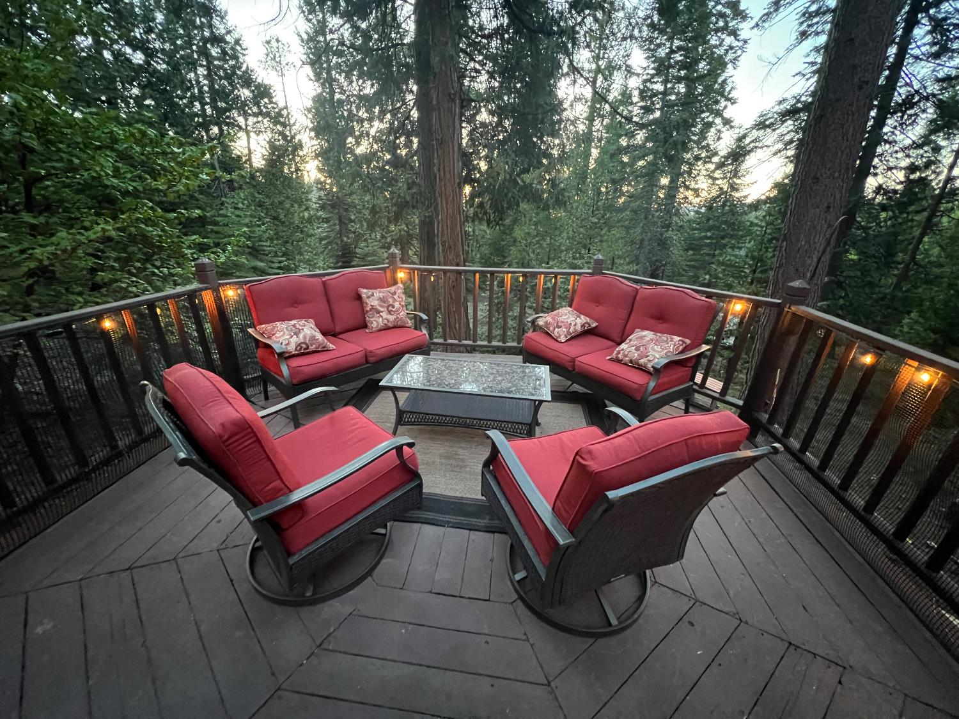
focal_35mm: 13
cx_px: 480
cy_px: 360
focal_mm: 1.57
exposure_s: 1/30
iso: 1000
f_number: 1.8
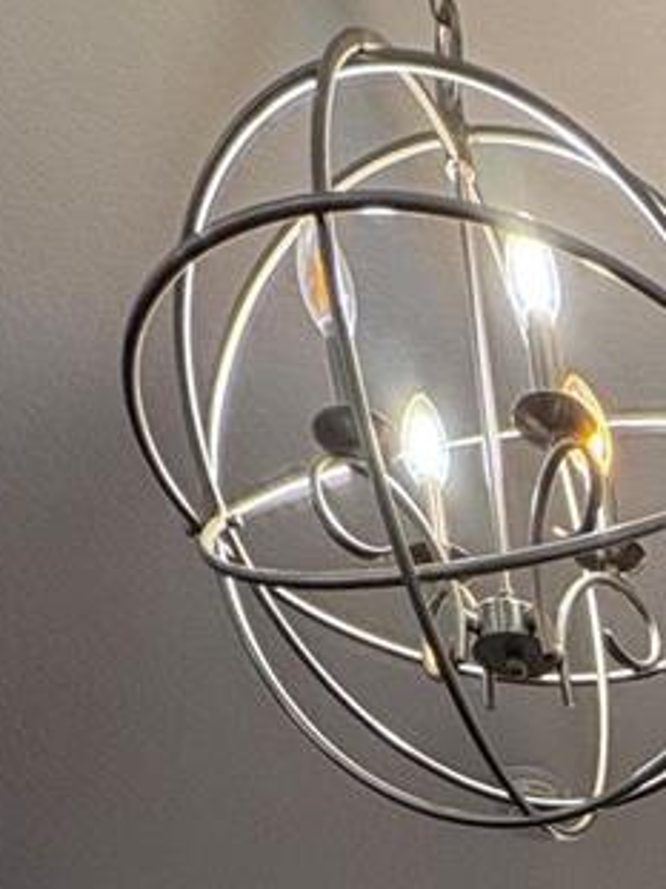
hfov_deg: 21.8
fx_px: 1386
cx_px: 1038
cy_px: 1689
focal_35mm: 54
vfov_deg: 20.6
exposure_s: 1/120
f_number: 2.2
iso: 200
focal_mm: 2.22
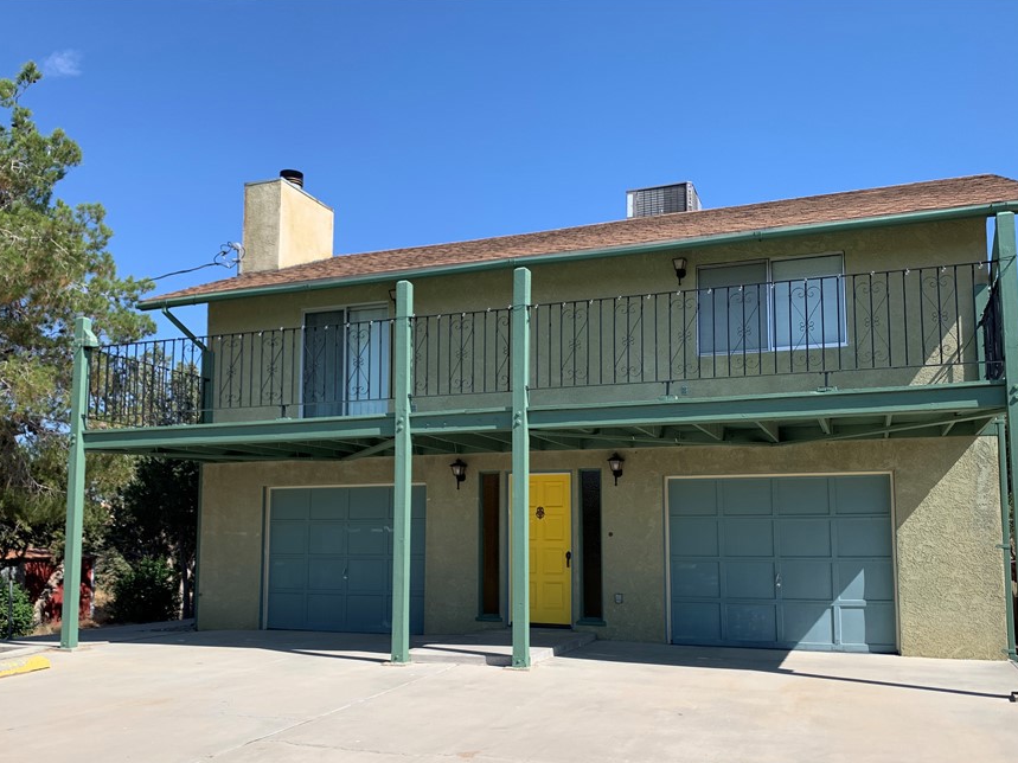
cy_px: 450
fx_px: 912
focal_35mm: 31
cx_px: 521
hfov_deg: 58.4
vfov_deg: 45.2
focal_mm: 4.25
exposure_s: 1/2160
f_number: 1.8
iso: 25
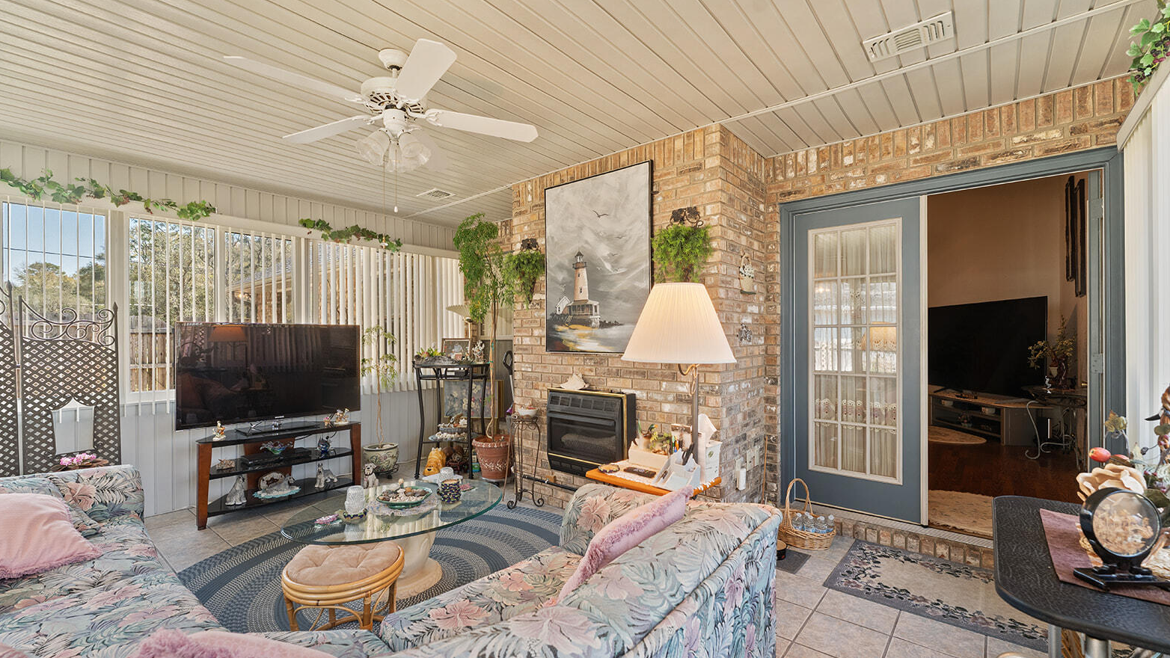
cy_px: 356
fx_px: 465
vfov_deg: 70.4
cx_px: 584
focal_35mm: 15
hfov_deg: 103.0
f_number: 6.3
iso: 640
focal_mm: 14
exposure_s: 1/13
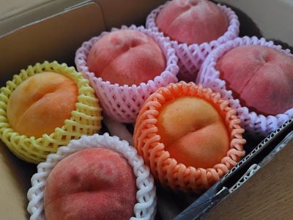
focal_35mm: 23
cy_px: 110
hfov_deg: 73.9
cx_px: 146
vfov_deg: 58.9
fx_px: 195
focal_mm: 5.6
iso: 1801
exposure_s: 1/40
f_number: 1.9
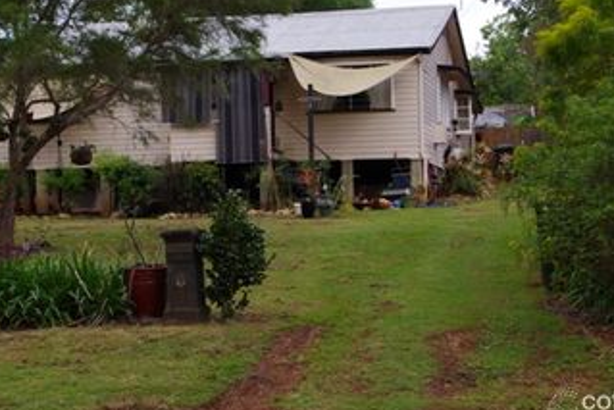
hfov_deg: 25.0
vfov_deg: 16.8
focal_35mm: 81
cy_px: 140
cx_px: 250
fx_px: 1382
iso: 400
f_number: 7.1
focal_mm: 37
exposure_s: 1/60
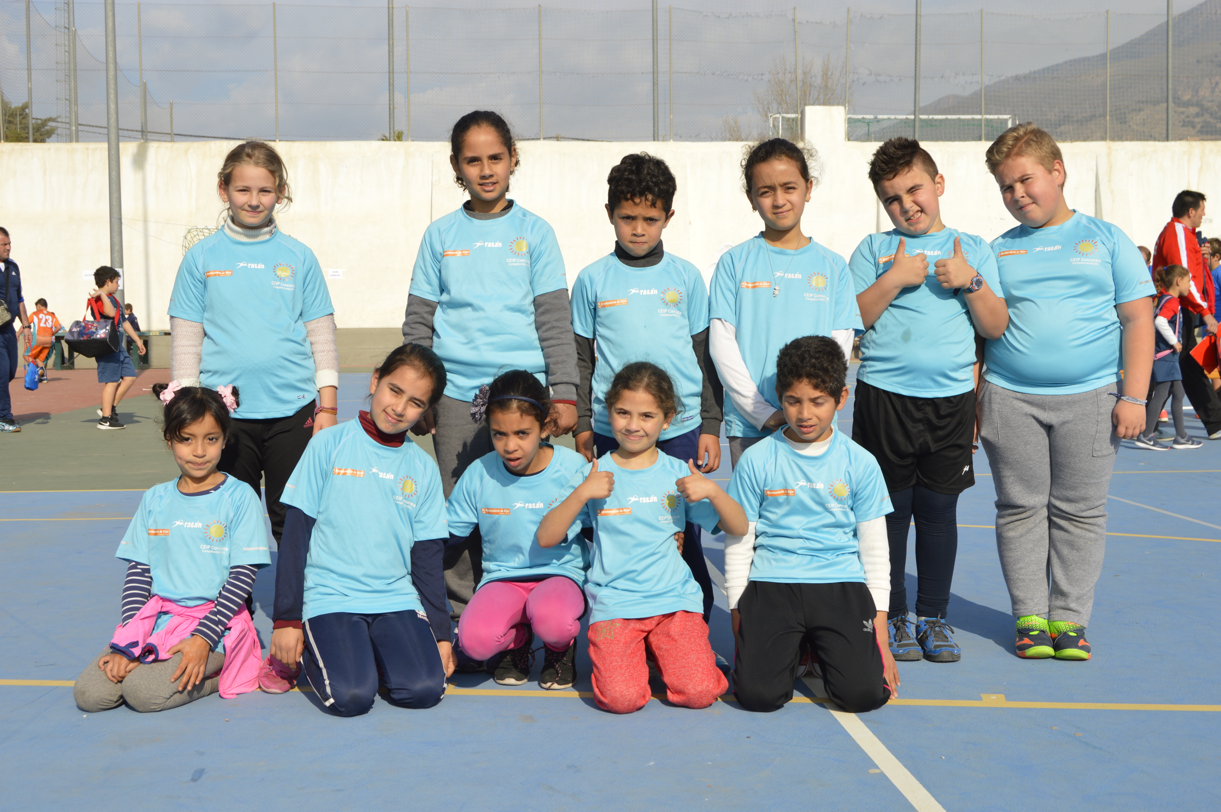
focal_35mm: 46
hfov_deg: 42.4
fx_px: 1576
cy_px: 406
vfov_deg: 28.9
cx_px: 610
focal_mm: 31
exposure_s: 1/320
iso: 100
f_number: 9
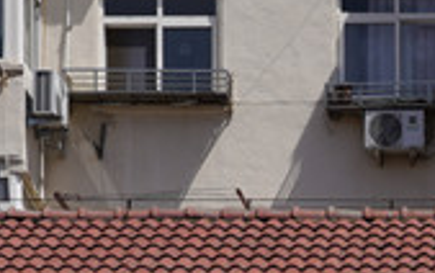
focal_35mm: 223
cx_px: 623
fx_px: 2646
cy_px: 719
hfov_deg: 9.2
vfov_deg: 5.6
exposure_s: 1/250
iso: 100
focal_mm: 37
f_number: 10
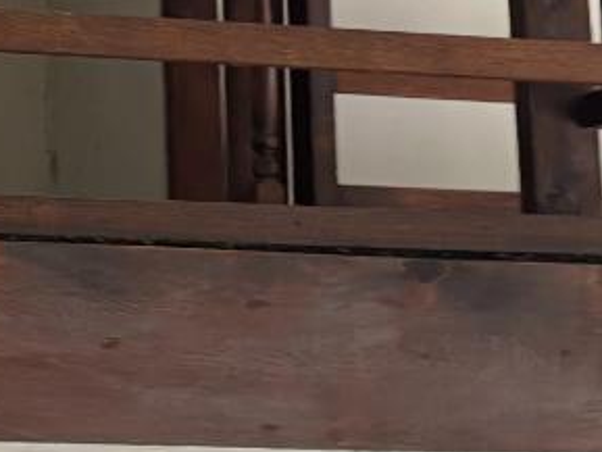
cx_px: -133
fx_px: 2349
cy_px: -111
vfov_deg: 10.8
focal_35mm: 135
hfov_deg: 14.1
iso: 250
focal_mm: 5.96
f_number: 1.6
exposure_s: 1/60
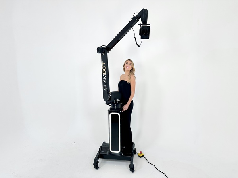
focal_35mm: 24
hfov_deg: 71.6
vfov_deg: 56.8
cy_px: 89
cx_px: 119
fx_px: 165
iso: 80
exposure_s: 1/558
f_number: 1.78
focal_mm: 6.86
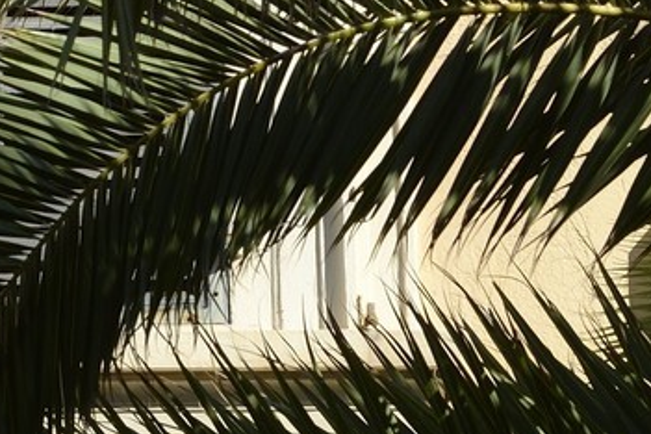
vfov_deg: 2.8
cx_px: -70
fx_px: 8661
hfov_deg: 4.3
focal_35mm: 479
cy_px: -814
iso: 200
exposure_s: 1/250
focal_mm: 105
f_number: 11
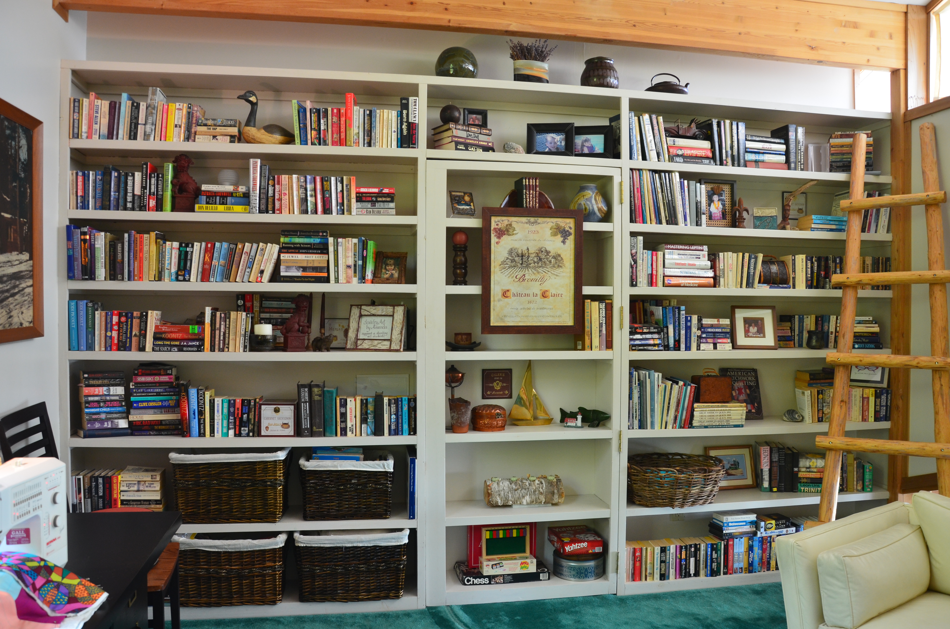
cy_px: 314
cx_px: 475
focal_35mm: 27
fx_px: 711
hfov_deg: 67.5
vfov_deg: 47.7
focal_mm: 18
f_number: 6.3
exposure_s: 1/13
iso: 400
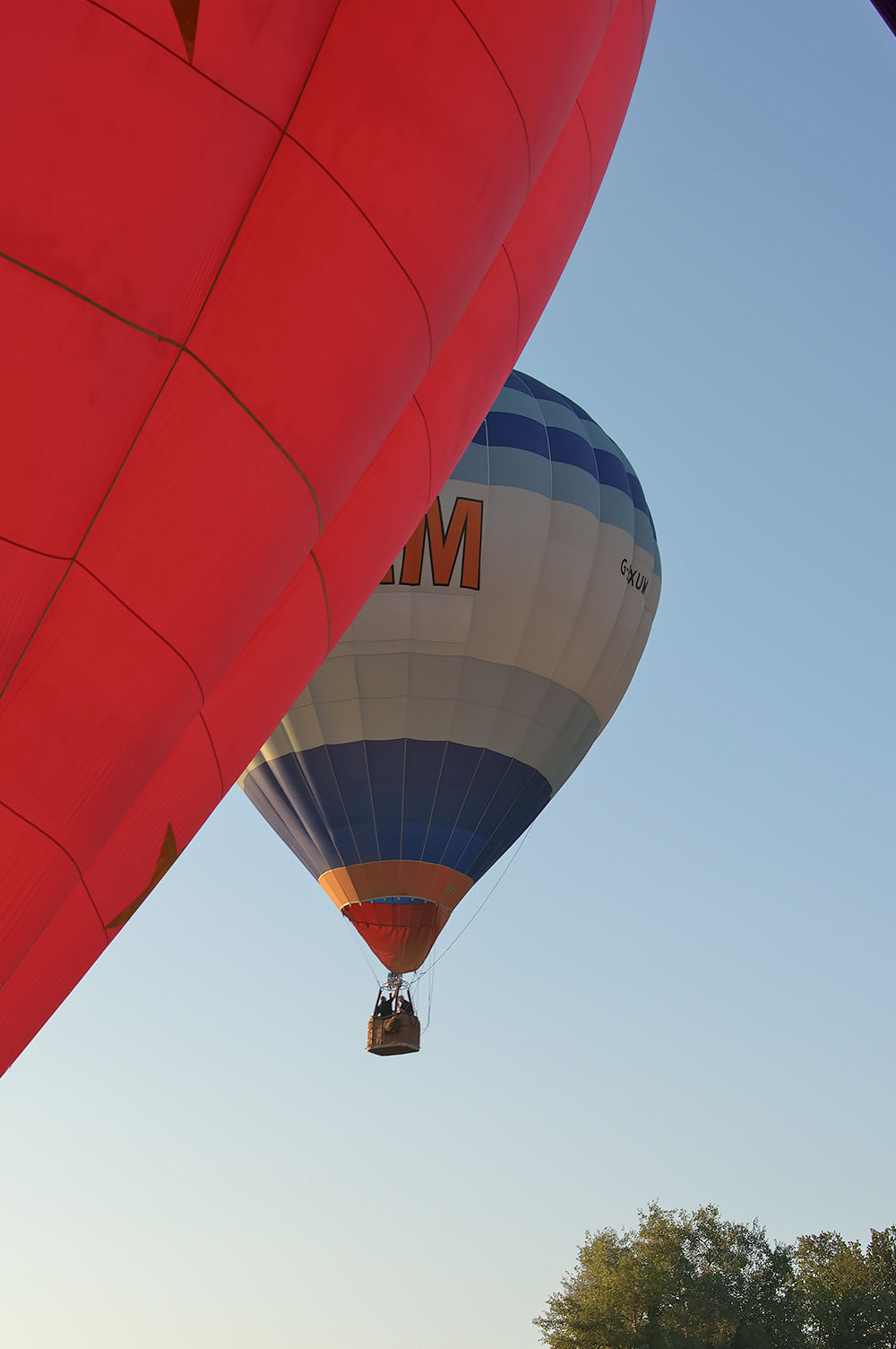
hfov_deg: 20.3
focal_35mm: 67
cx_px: 366
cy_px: 990
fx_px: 2506
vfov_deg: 29.7
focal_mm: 28
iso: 100
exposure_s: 1/250
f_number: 8
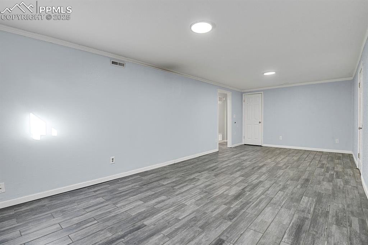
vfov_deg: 70.4
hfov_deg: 93.3
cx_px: 184
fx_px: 174
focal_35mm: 17
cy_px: 122
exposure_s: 4
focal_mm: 17
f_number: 8
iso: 250
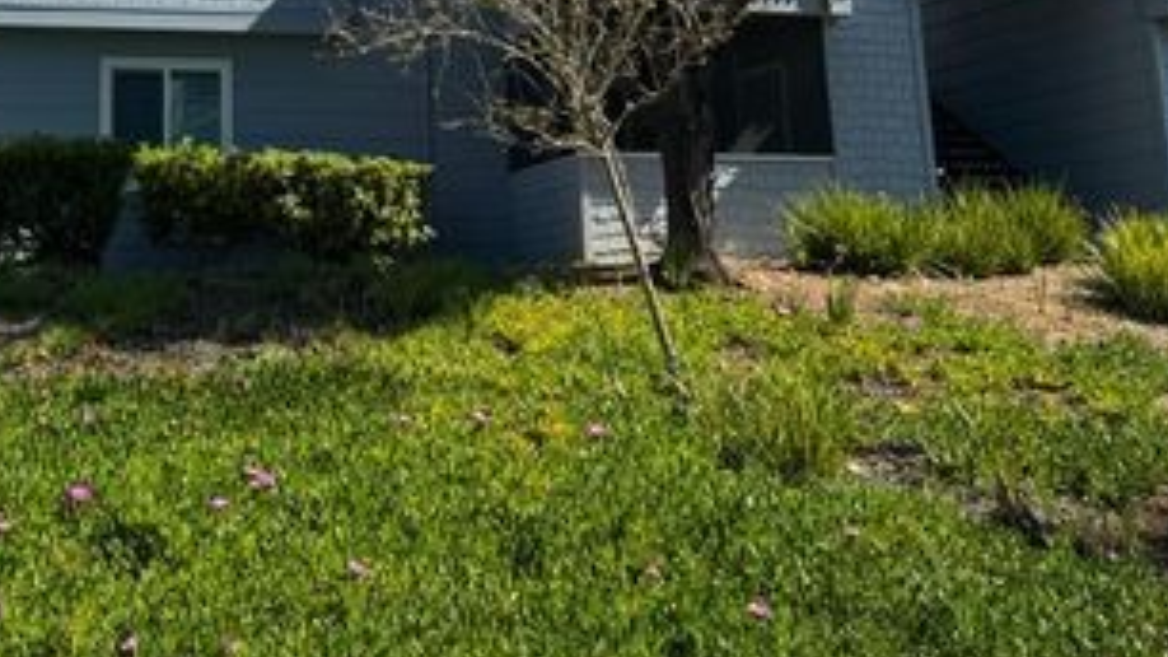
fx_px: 1765
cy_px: -63
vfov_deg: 20.1
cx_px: 286
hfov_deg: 35.8
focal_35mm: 57
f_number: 1.78
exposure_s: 1/2506
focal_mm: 6.76
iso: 80
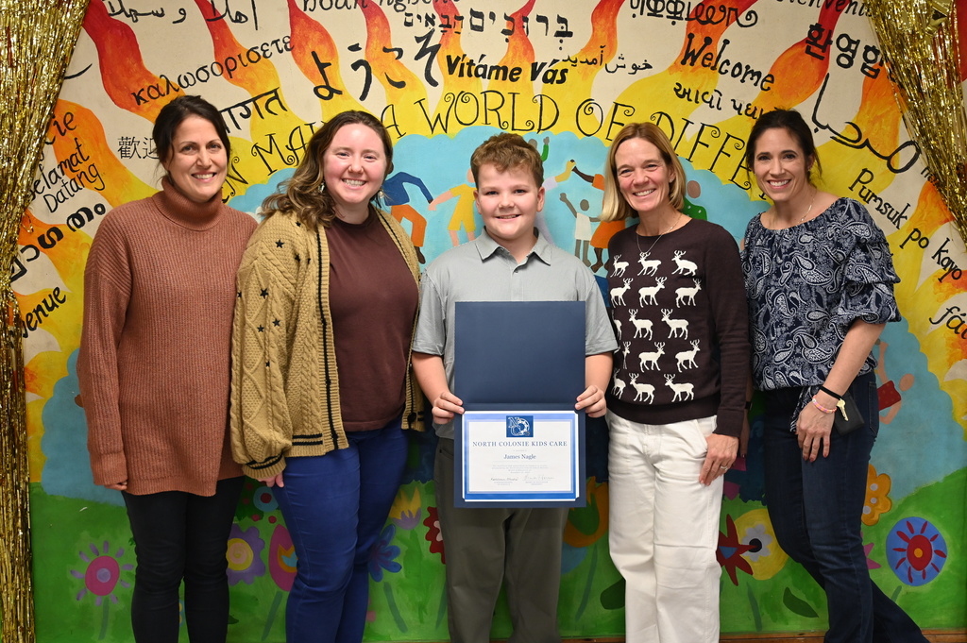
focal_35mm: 42
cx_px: 484
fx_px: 1127
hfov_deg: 46.4
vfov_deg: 31.8
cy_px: 322
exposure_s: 1/125
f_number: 4
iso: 1800
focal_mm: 42
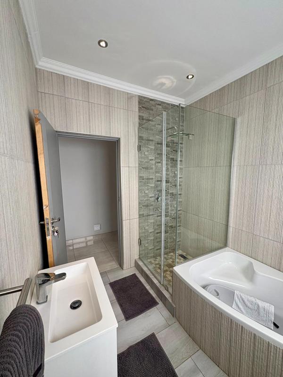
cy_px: 188
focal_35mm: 14
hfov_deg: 85.7
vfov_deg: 102.1
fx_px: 153
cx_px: 142
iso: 125
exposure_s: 1/99
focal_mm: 2.22
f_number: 2.2
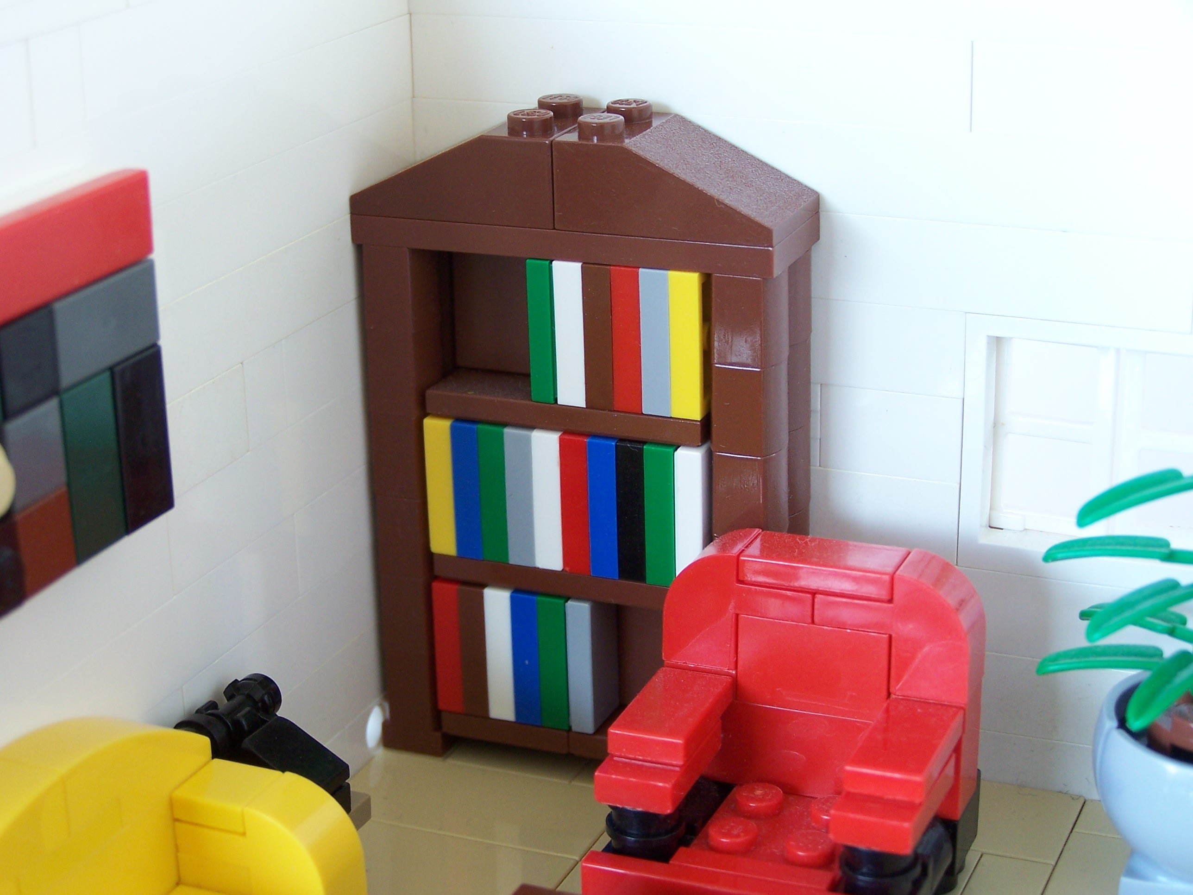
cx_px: 596
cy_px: 448
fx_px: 2309
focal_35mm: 67
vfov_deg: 21.9
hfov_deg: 29.0
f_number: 3.2
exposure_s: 1/15
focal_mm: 11.1
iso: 100
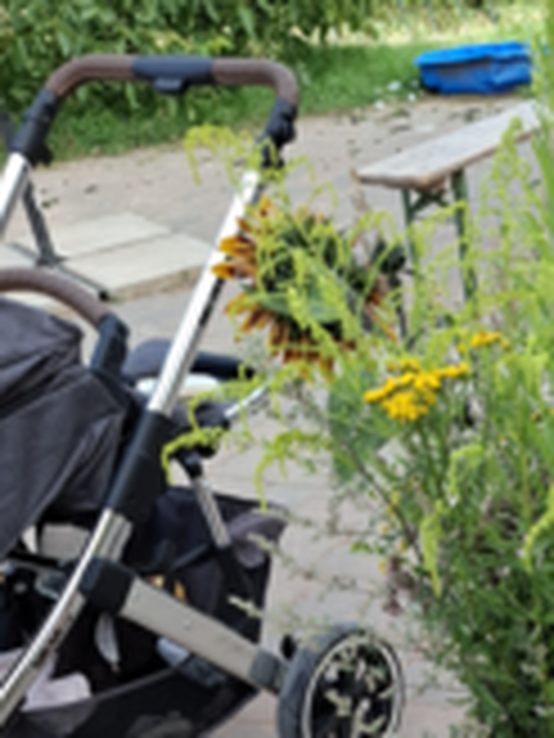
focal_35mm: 56
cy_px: 864
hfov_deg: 24.6
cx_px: 586
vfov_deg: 29.9
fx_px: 1195
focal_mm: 5.54
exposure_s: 1/348
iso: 50
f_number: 1.8
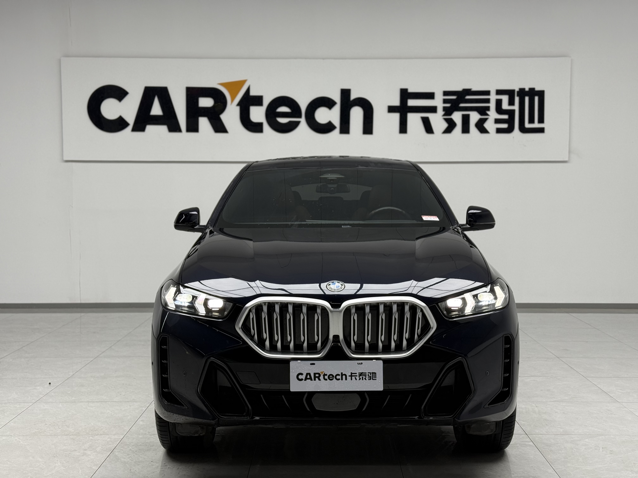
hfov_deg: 39.7
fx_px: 885
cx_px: 319
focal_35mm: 48
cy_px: 239
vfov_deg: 30.3
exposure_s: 1/210
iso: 64
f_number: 1.78
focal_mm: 6.76
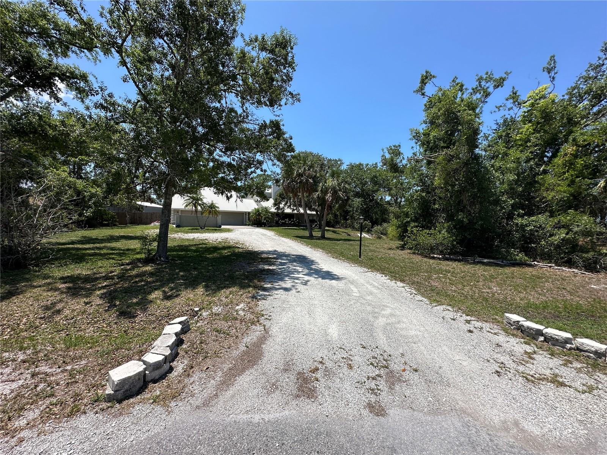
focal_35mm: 14
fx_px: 245
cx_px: 304
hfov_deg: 102.1
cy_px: 228
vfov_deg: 85.7
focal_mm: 2.22
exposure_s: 1/2353
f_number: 2.2
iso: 50
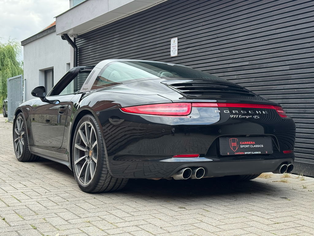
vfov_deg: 30.3
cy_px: 118
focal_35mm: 48
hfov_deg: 39.7
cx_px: 157
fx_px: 435
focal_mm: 6.76
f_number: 1.78
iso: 64
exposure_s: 1/461
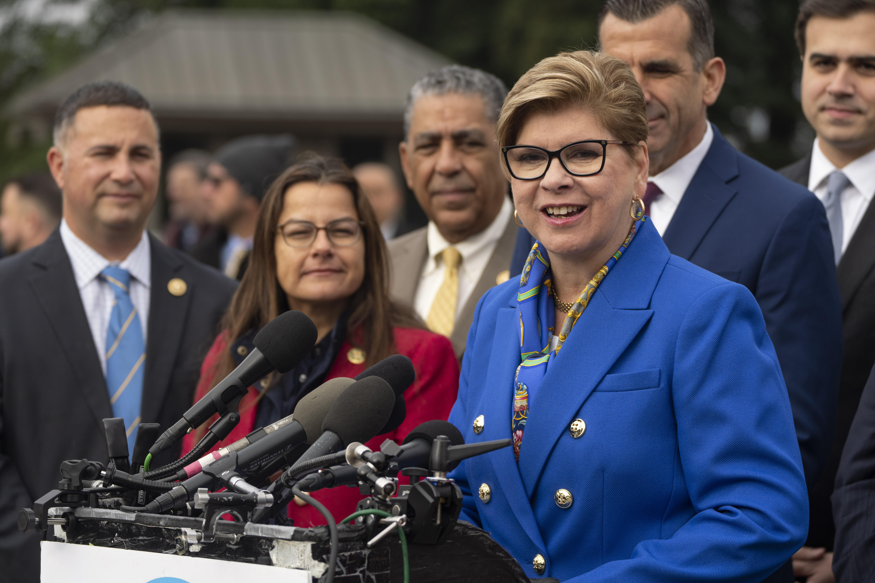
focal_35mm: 168
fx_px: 4083
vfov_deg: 8.2
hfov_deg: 12.2
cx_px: 438
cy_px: 292
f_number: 5.6
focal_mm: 168
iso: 400
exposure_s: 1/800
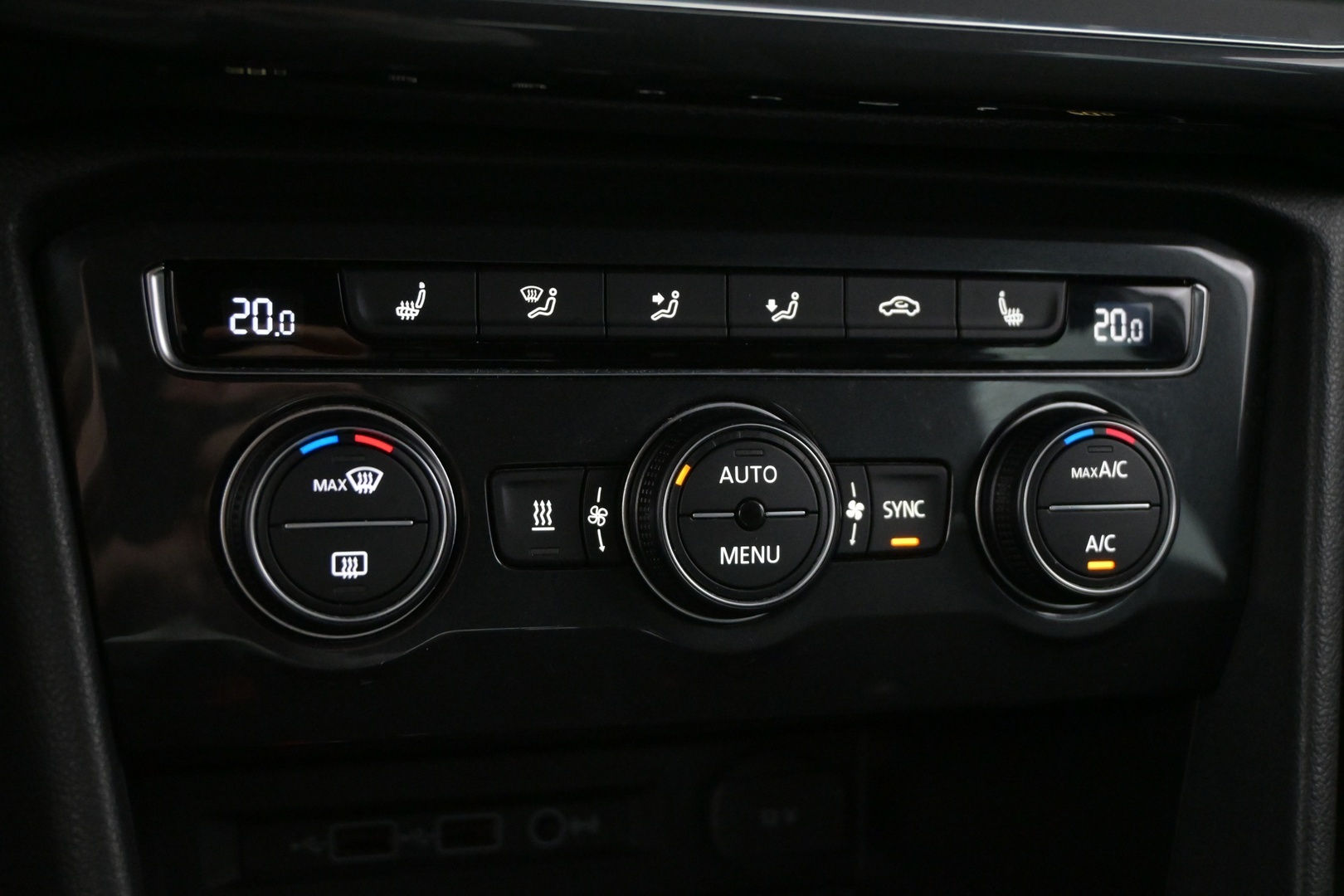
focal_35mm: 47
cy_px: 448
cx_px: 672
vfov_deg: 28.5
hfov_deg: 41.7
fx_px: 1764
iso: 5000
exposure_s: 1/50
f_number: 5
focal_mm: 31.5
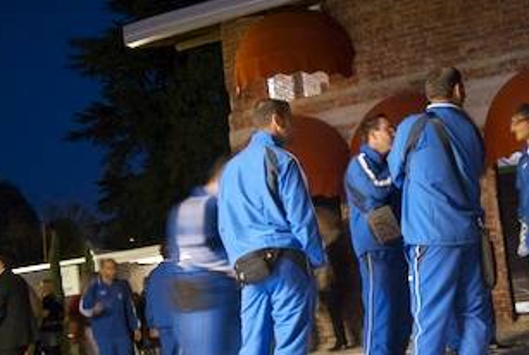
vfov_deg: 30.3
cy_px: 247
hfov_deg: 43.1
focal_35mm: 44
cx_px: 391
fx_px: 648
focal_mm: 18
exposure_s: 1/2.5
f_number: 3.5
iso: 1600
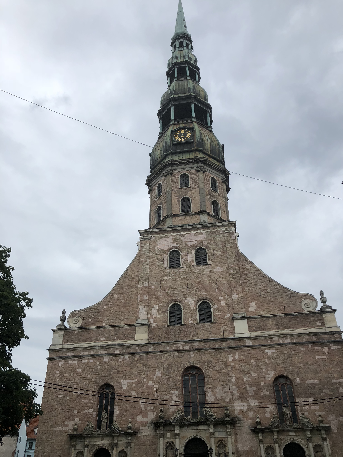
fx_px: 370
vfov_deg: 63.4
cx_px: 172
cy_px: 228
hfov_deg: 49.7
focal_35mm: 28
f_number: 1.8
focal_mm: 4
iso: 20
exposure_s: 1/979
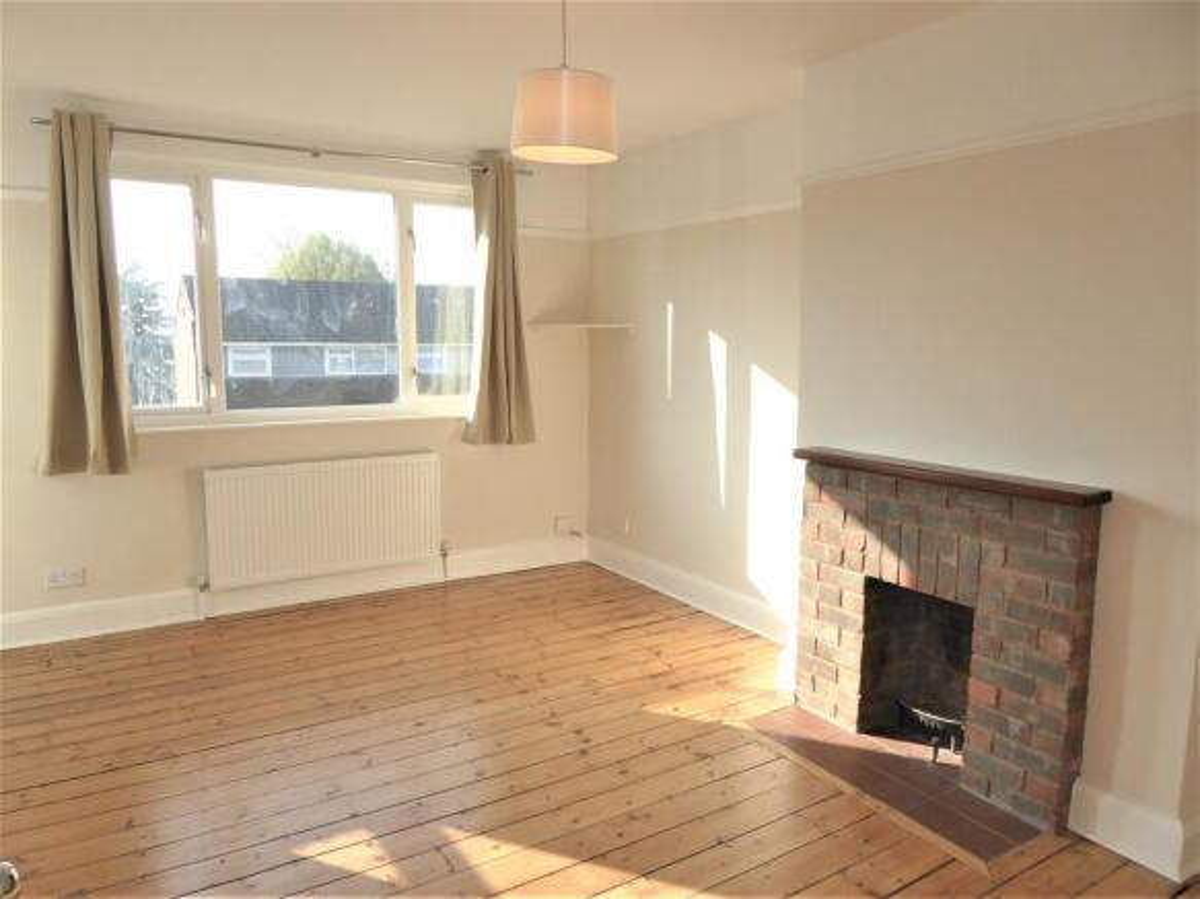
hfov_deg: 71.6
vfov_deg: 56.8
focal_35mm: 24
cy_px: 450
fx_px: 832
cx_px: 600
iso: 100
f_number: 3.3
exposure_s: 1/320
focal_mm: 4.3
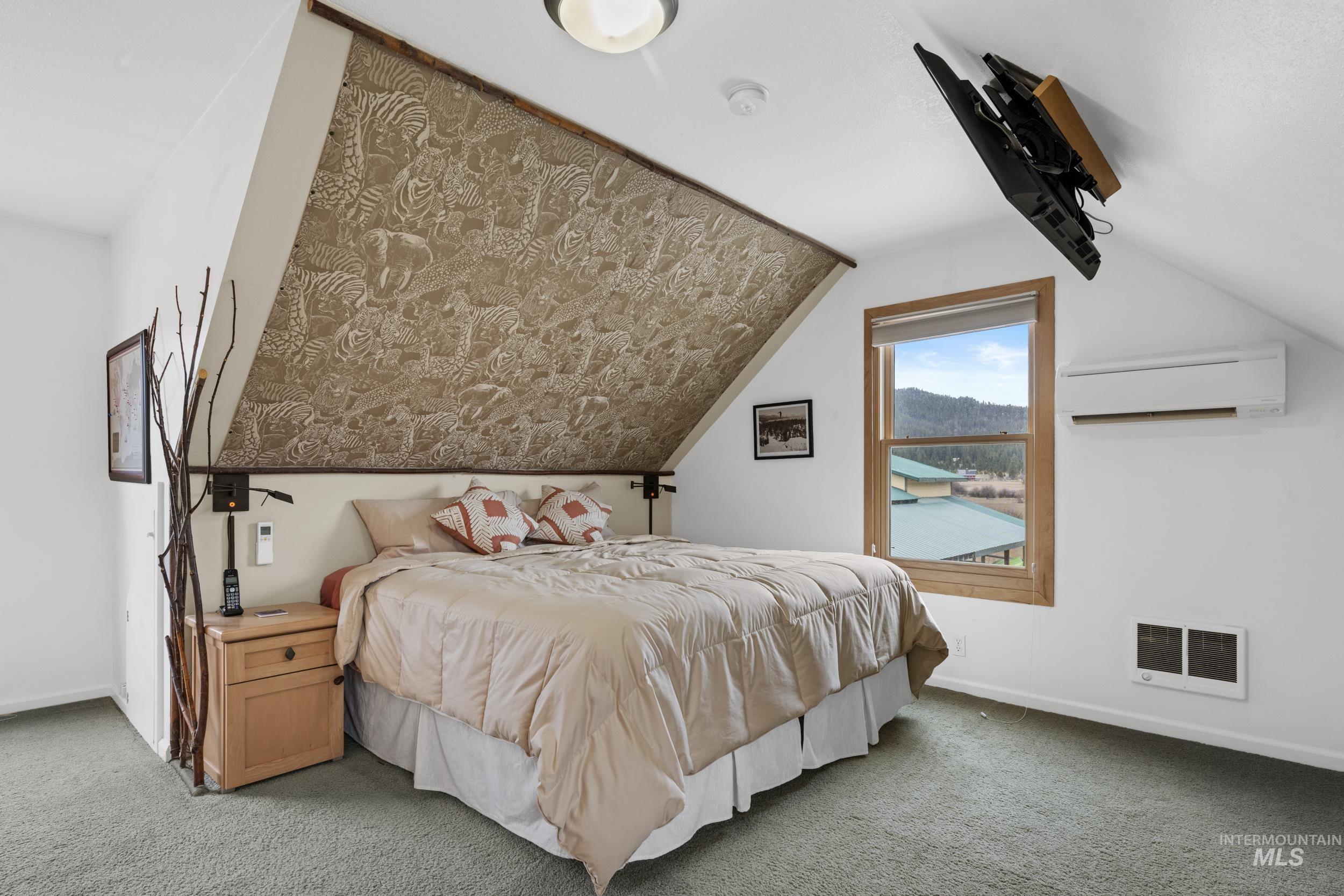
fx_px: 653
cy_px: 448
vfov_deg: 68.9
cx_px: 672
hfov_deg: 91.6
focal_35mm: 18
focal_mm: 17.5
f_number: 11
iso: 200
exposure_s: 1/1.67
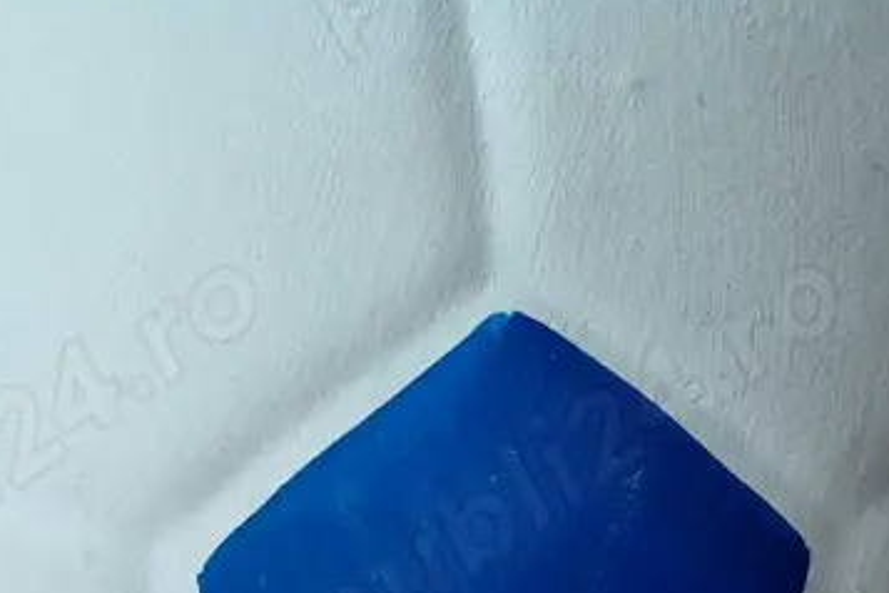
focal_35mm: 67
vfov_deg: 20.0
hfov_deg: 29.8
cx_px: 279
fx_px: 1654
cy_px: 508
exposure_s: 1/50
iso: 125
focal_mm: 5.54
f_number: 1.8
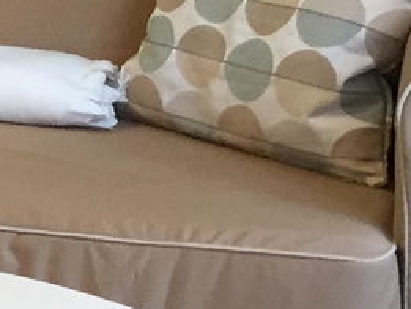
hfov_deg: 9.6
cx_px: -642
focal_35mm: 178
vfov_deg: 8.2
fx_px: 2114
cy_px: -117
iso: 160
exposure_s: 1/33
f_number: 2.2
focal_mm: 4.15
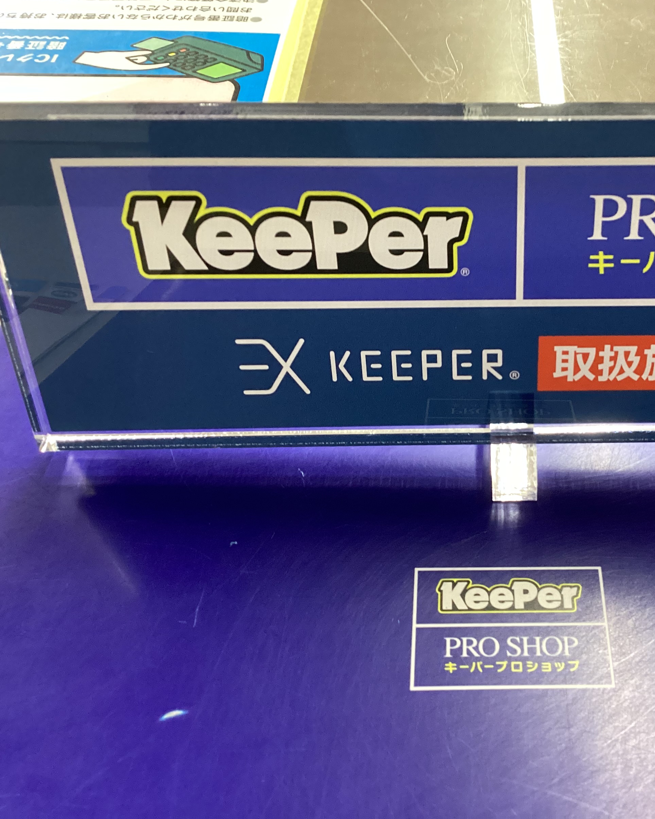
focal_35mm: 41
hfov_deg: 35.5
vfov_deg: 44.8
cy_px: 404
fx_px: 994
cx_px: 506
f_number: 2.4
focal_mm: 3.3
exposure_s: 1/60
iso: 320
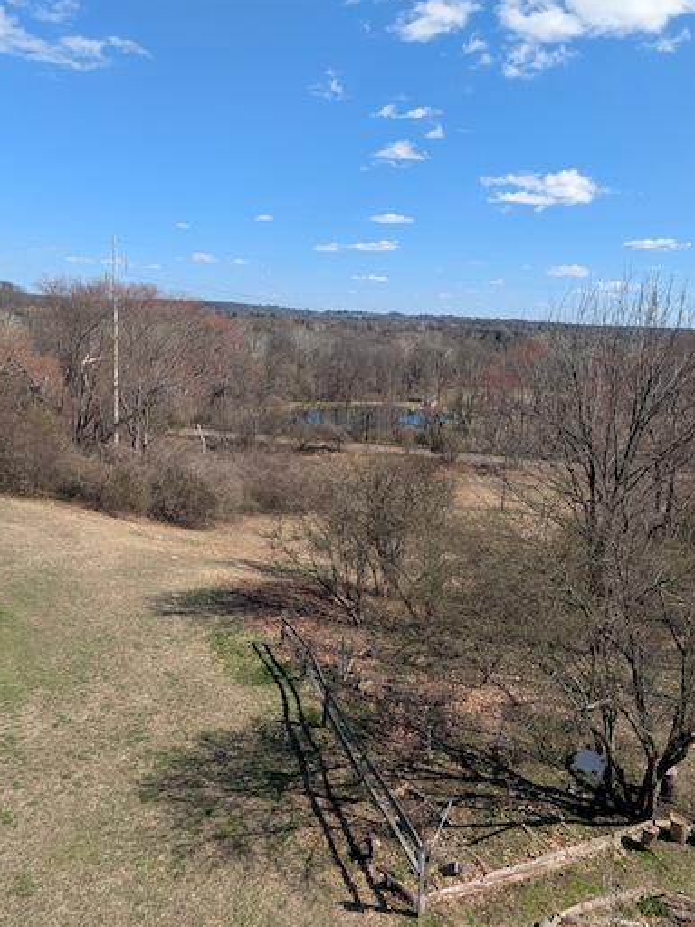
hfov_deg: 54.6
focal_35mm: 25
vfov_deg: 69.3
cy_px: 424
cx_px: 411
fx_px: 669
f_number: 2.2
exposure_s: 1/1550
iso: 50
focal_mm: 2.35
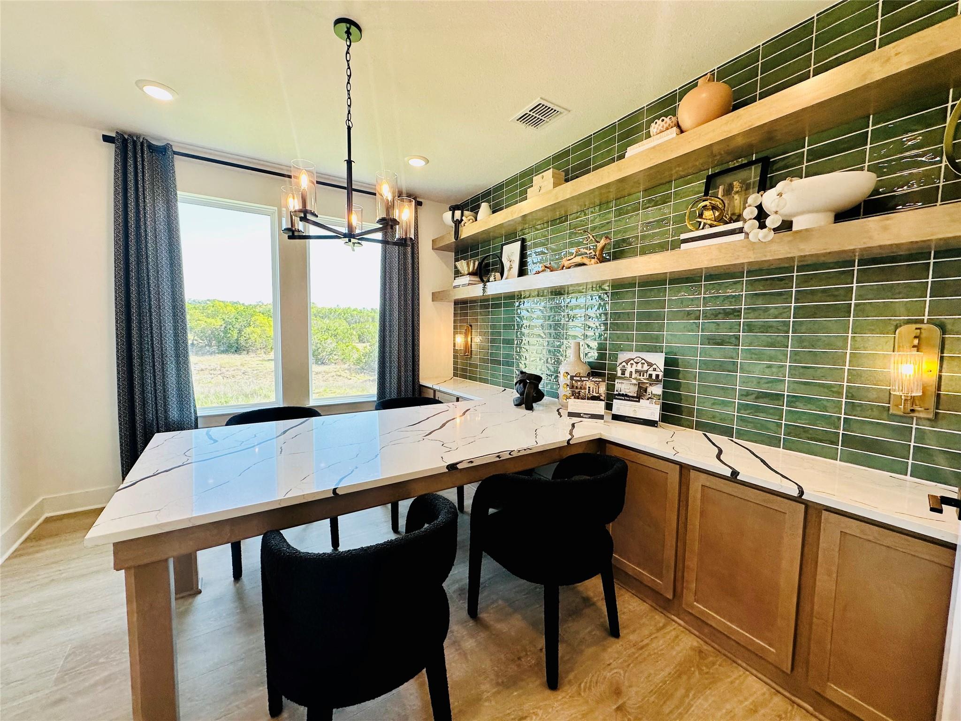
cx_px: 480
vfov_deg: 85.7
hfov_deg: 102.1
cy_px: 360
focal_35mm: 14
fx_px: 389
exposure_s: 1/120
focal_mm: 2.22
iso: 64
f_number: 2.2
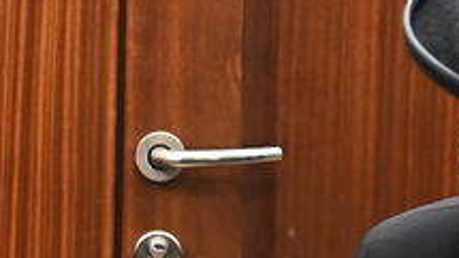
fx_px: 4638
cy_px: 146
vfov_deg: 3.2
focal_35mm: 381
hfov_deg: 5.6
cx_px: -425
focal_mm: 56
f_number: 3.5
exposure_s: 1/200
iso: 2500
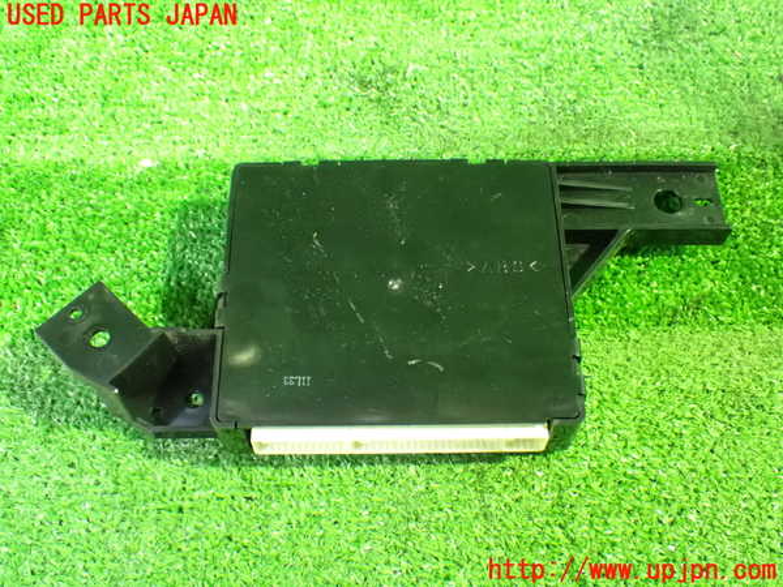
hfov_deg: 45.8
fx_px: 927
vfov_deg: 35.1
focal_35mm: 41
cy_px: 294
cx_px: 392
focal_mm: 7.31
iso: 1600
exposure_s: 1/15
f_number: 2.8
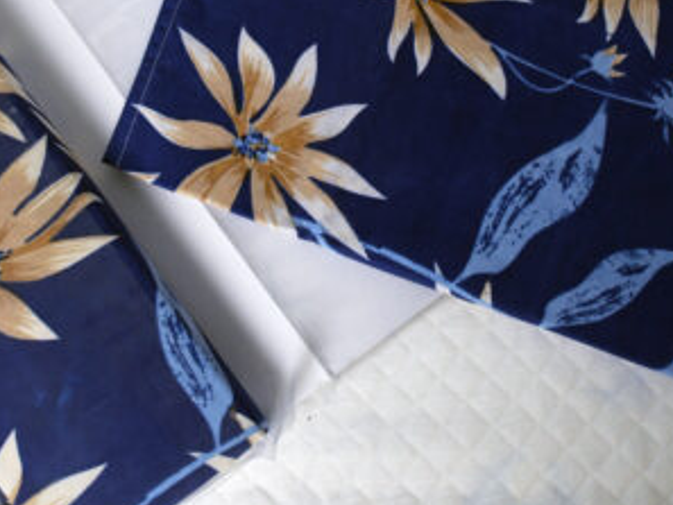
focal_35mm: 70
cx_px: 313
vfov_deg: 20.8
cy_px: 118
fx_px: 1361
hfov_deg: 27.8
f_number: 5.6
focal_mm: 24
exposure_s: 1/200
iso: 1600
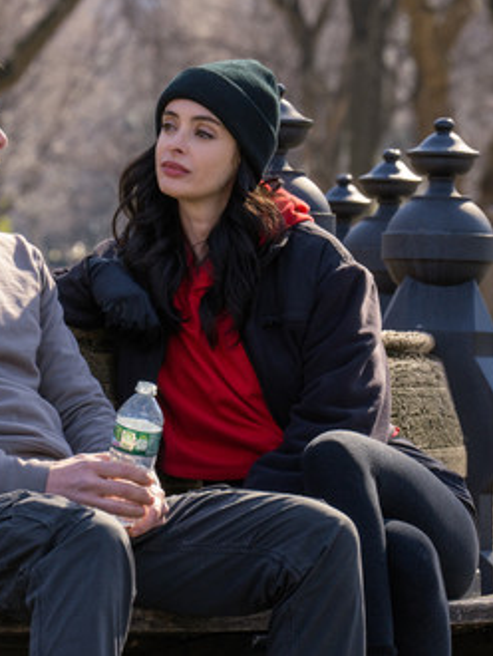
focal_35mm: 291
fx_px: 5519
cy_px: 327
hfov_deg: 5.1
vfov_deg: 6.8
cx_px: 85
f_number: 10
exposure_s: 1/320
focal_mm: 200
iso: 500
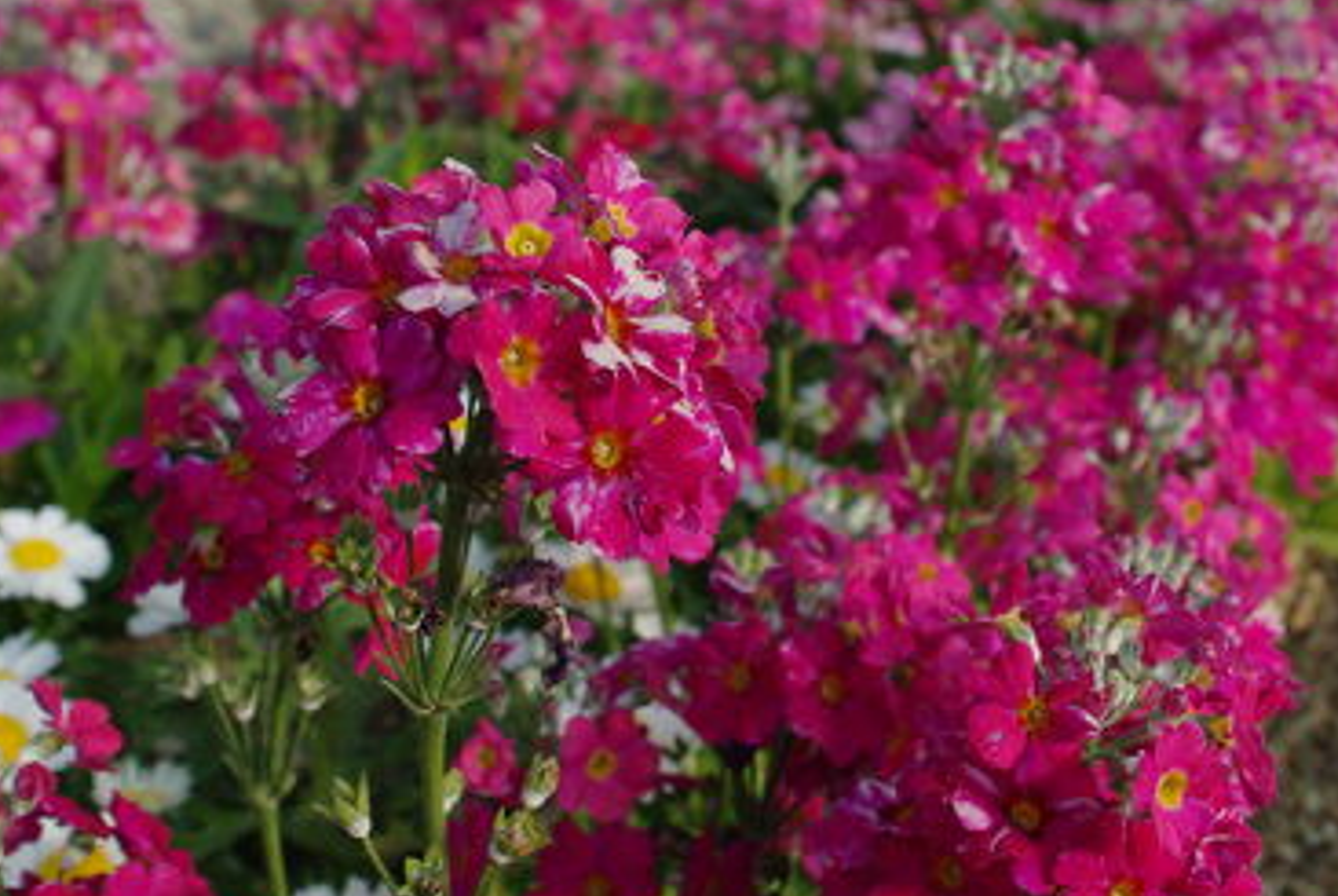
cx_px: 578
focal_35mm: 48
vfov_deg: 27.8
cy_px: 247
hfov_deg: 41.0
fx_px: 1786
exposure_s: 1/180
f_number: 8
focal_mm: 18
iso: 200
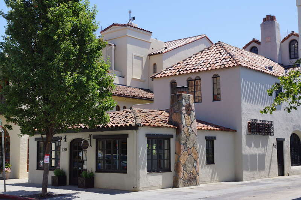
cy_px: 100
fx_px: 439
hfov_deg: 37.9
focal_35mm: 52
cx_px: 150
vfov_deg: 25.7
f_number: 8
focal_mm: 35
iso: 100
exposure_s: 1/250
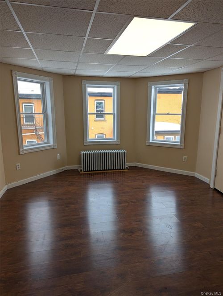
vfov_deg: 71.5
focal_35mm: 24
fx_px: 206
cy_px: 148
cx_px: 112
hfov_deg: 56.9
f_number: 1.85
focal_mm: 6.81
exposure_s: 1/203
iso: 39
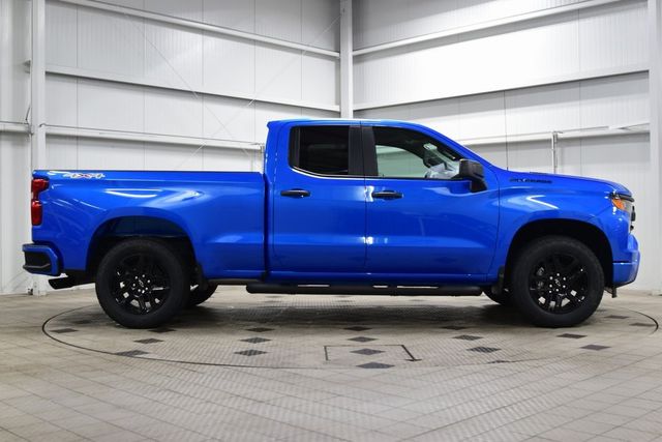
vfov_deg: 31.9
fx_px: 772
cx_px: 331
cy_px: 221
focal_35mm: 42
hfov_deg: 46.4
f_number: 6.3
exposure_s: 1/15
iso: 450
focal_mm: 28
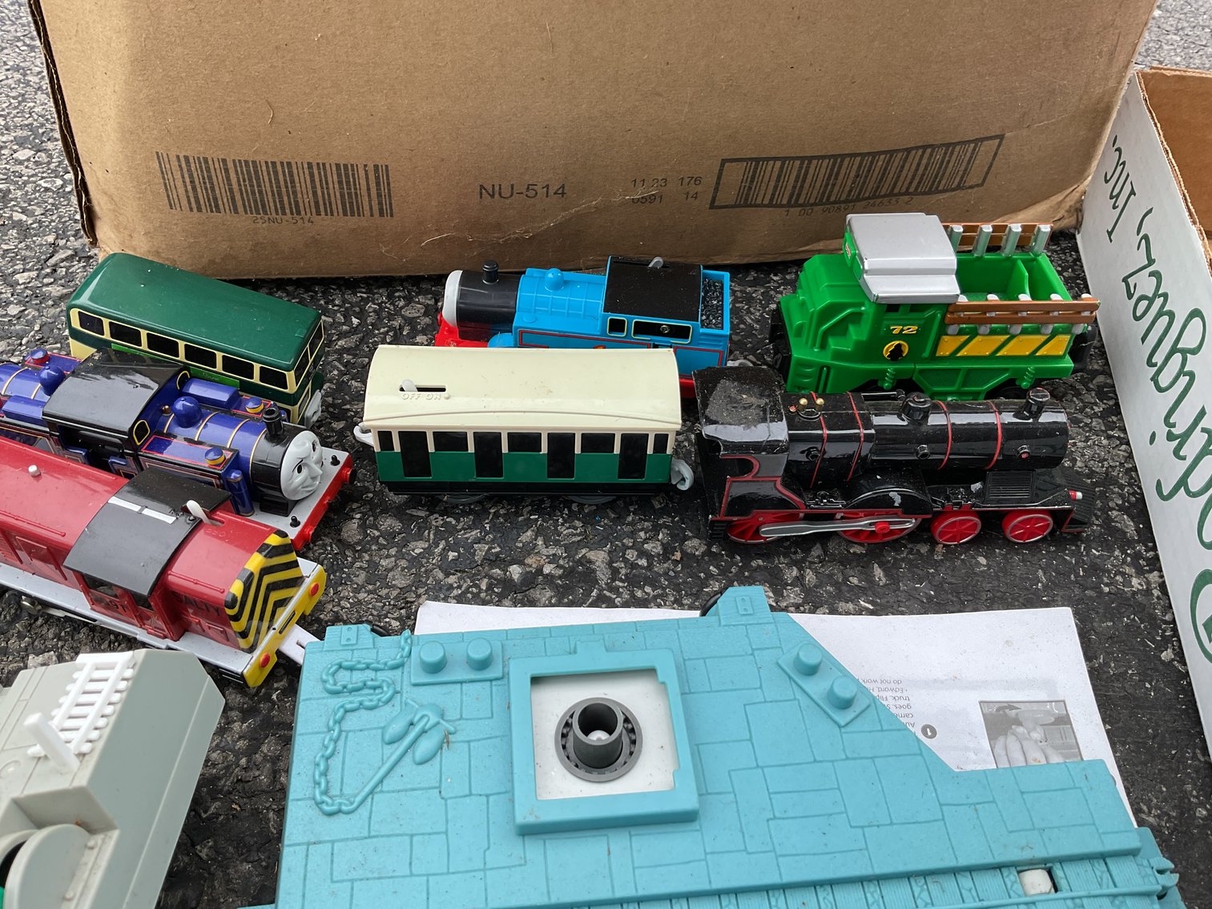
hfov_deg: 61.7
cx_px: 606
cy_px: 454
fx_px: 1015
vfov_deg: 48.2
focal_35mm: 29
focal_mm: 3
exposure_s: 1/534
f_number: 1.8
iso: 16
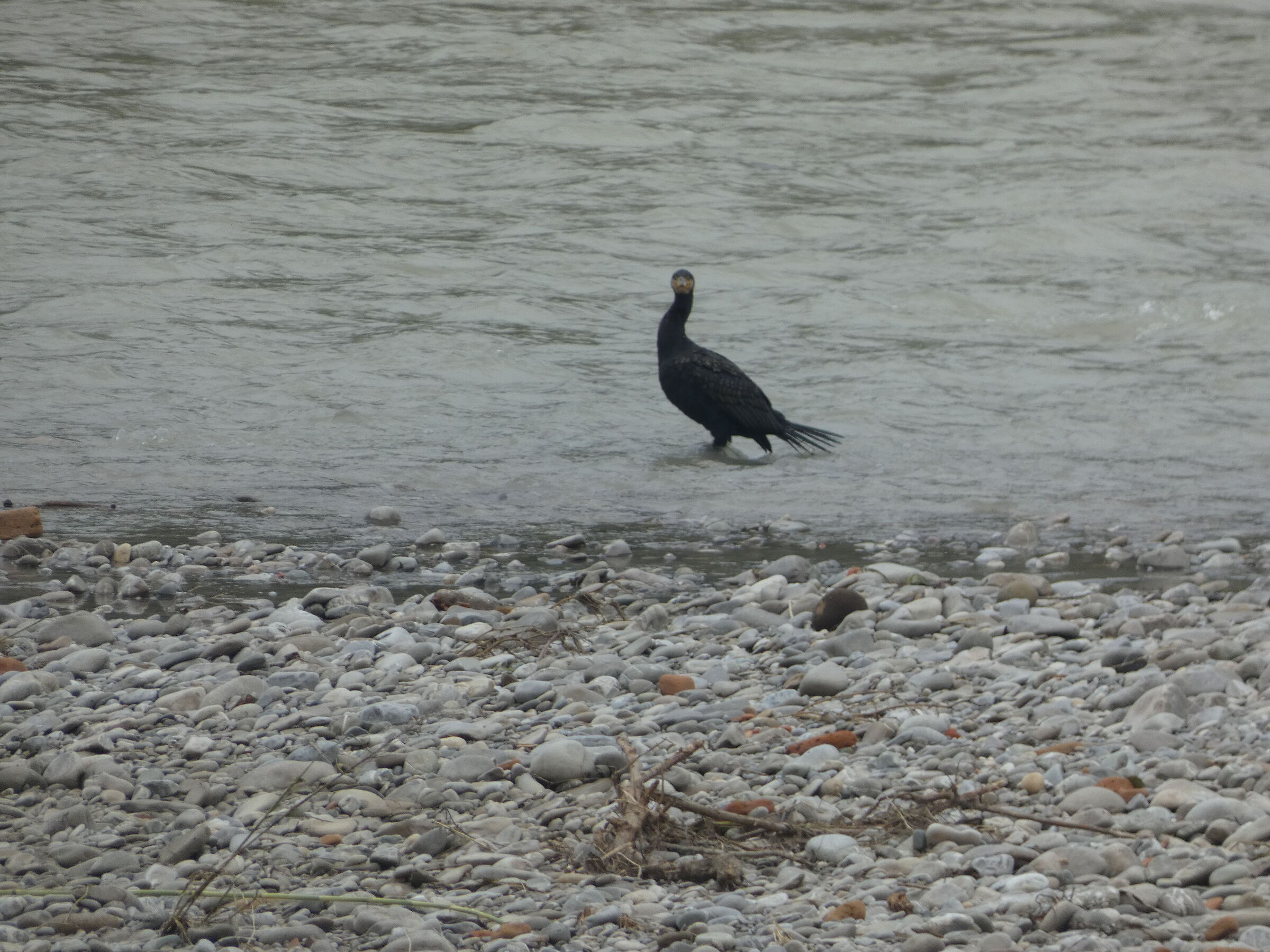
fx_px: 44026
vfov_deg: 1.2
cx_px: 635
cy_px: 476
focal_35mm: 1200
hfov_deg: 1.7
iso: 100
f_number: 5.9
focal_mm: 215
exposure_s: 1/125
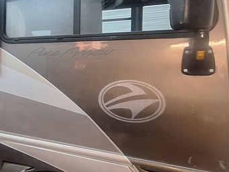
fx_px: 252
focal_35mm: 38
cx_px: -13
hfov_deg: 41.0
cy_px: 67
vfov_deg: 37.6
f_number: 2.2
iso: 160
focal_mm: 1.74
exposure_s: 1/30
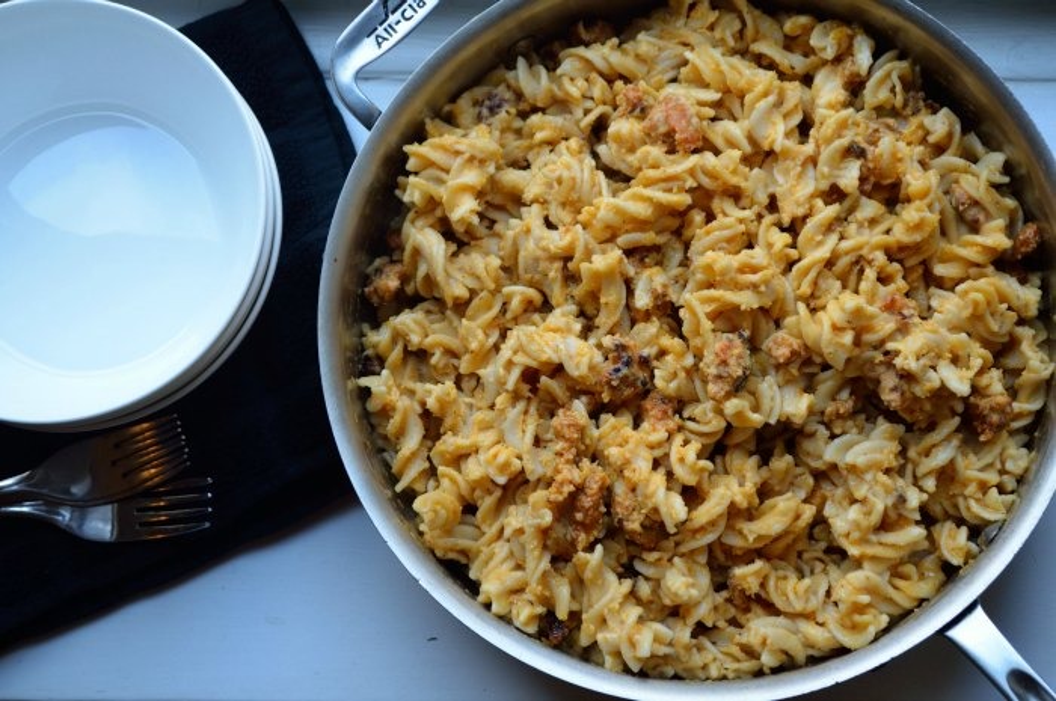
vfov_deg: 18.9
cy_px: 350
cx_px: 528
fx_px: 2110
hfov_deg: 28.1
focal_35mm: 72
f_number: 5.6
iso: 400
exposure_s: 1/60
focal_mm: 48
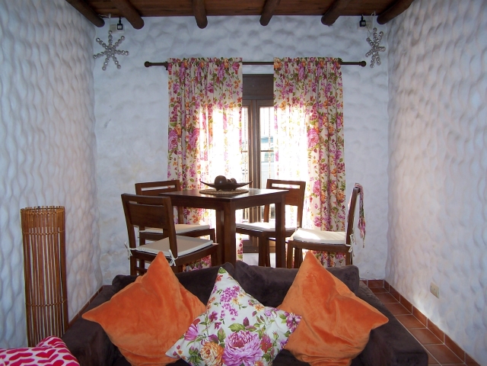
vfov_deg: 37.7
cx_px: 244
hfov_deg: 49.0
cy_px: 183
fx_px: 535
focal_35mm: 38
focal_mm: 6.3
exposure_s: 1/60
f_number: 2.8
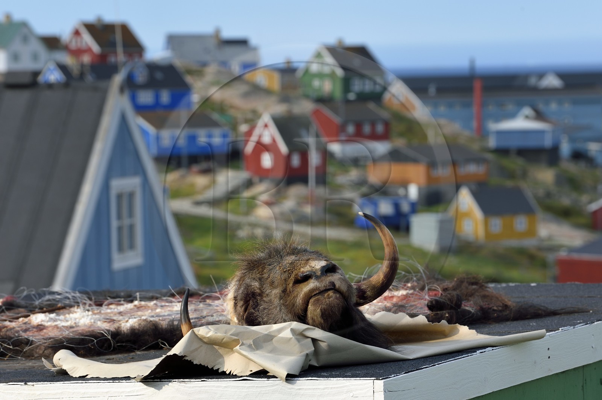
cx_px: 301
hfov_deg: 13.3
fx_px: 2590
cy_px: 200
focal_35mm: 155
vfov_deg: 8.8
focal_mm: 155
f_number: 8
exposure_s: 1/320
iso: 200
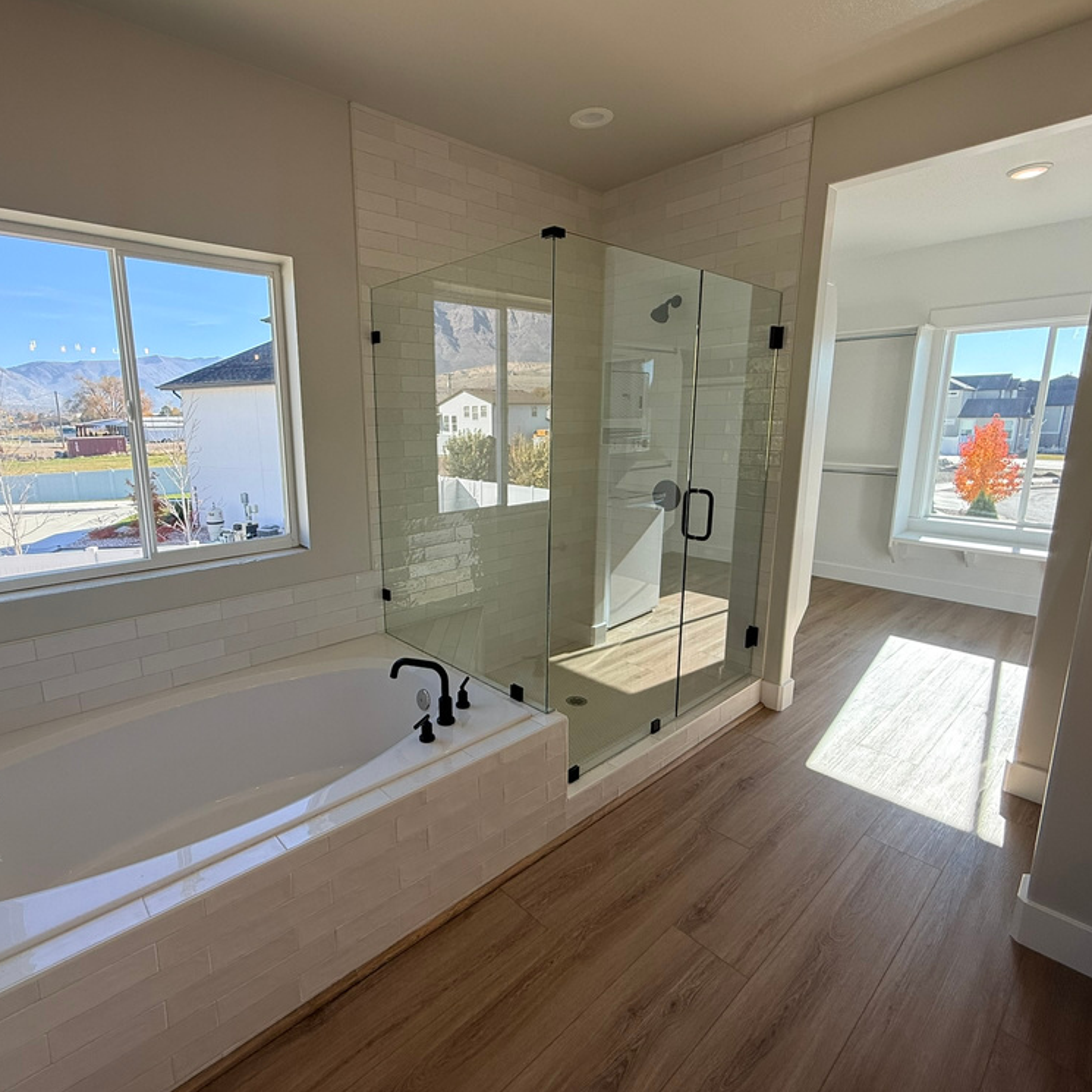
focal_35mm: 17
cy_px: 535
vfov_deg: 84.0
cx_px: 473
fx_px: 607
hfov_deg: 83.5
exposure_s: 1/275
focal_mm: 2.22
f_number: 2.2
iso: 64
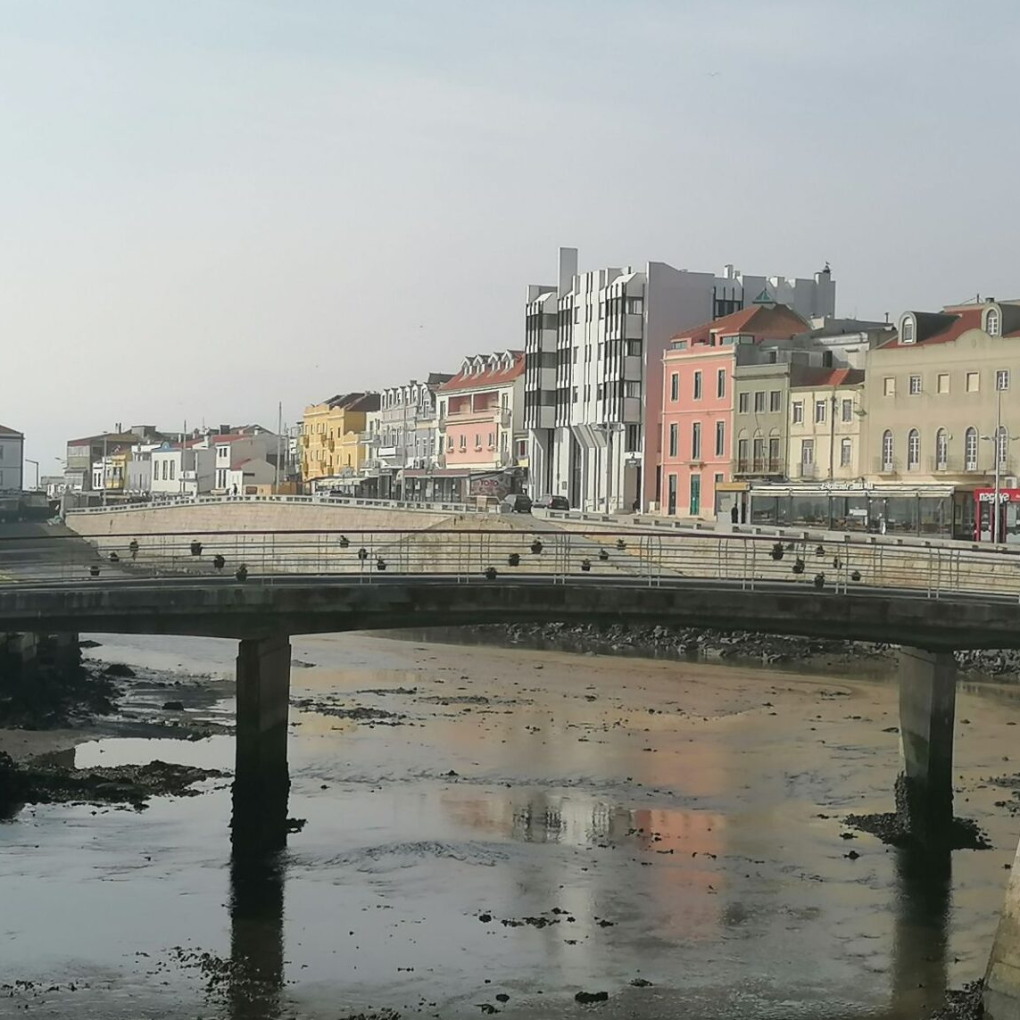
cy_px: 511
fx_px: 2534
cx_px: 484
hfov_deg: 22.8
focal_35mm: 76
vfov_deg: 22.8
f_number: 1.8
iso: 50
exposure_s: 1/2208
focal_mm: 4.75
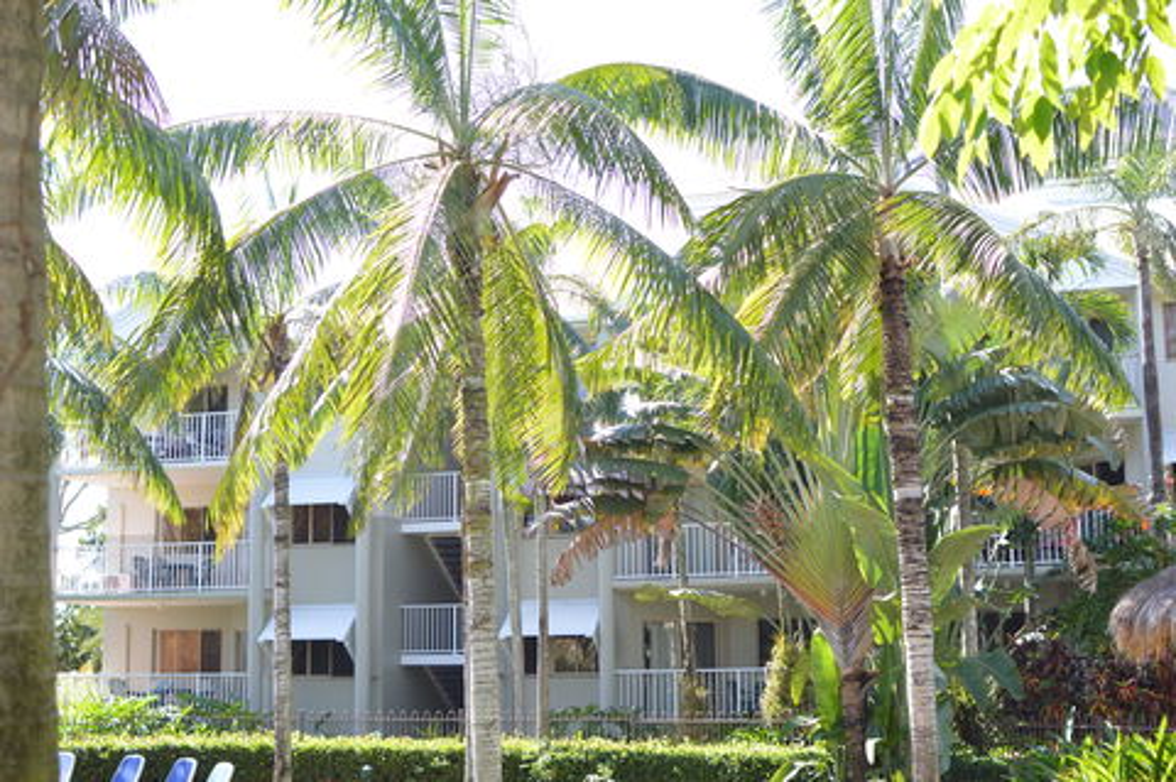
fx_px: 1713
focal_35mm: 52
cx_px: 588
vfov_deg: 25.7
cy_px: 391
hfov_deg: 37.9
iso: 400
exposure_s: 1/640
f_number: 3.5
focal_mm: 35
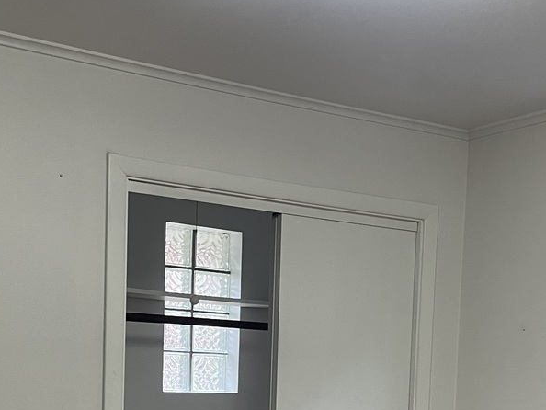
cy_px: 433
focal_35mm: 63
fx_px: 994
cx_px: 385
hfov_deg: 30.4
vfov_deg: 22.2
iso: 100
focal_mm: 4.2
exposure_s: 1/60
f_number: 1.6
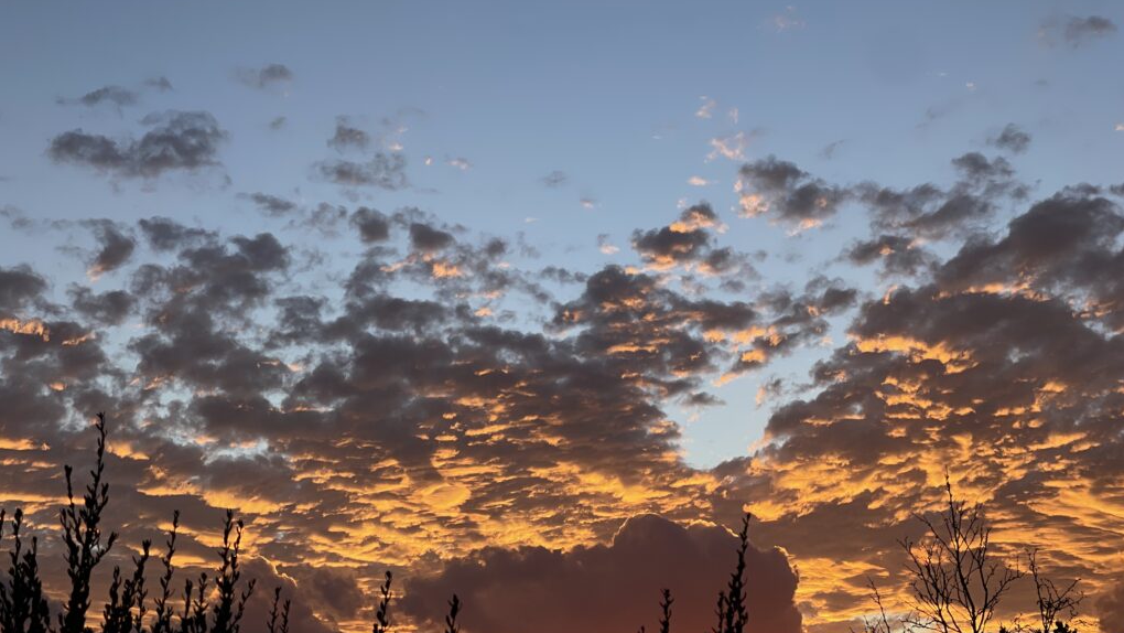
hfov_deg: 30.1
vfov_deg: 17.2
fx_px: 2086
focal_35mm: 70
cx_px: 562
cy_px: 218
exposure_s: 1/217
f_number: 2.2
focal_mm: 7.5
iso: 25
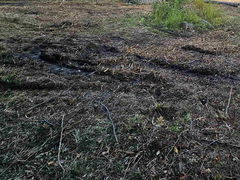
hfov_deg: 52.3
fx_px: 201
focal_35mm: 29
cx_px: 226
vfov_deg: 43.4
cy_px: 13
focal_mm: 2.2
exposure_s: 1/503
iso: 50
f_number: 2.2
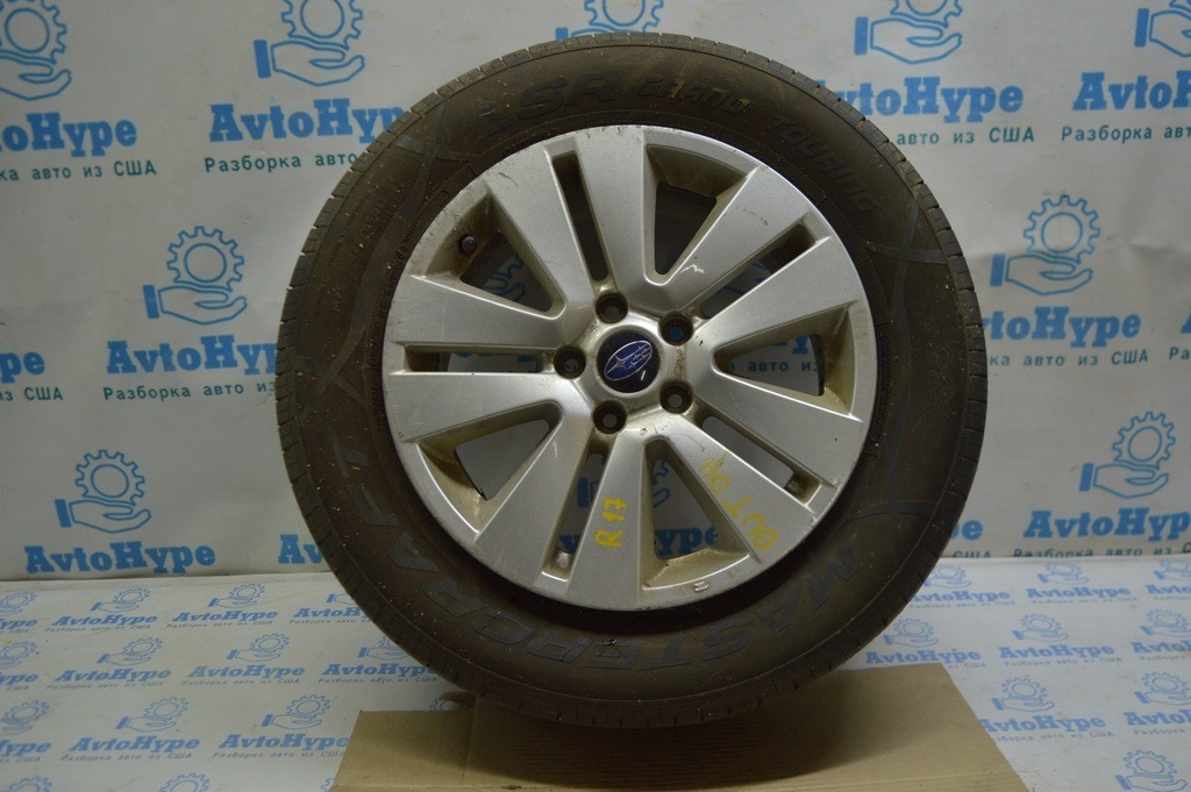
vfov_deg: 43.5
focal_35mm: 30
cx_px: 596
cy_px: 396
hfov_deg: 62.0
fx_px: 992
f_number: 3.8
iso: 400
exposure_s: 1/125
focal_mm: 20
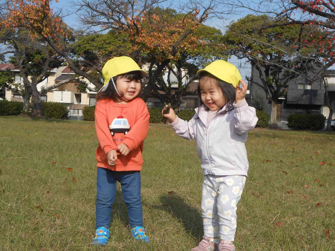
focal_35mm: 49
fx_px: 474
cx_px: 168
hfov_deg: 38.9
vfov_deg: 29.7
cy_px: 126
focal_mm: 8.8
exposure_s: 1/500
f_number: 4.8
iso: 80
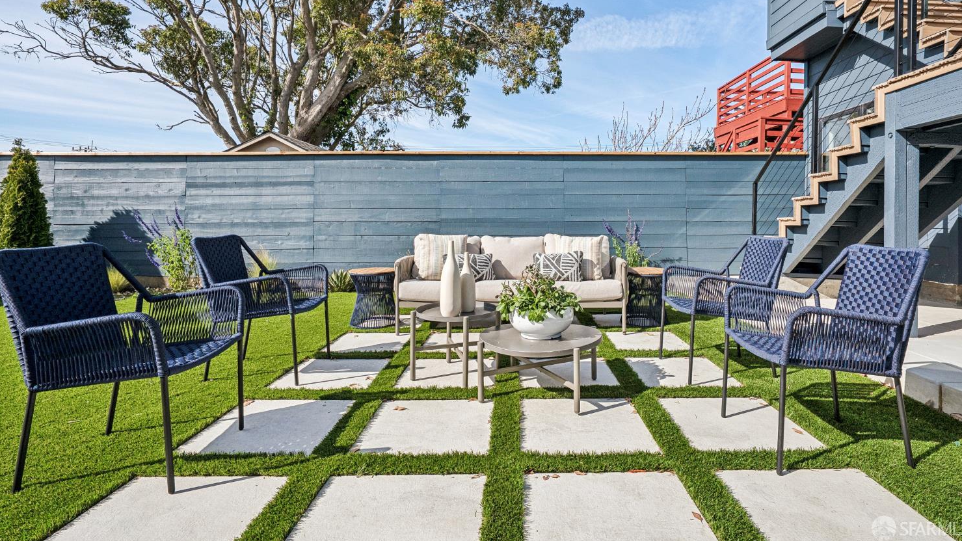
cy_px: 218
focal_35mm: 17
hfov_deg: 95.9
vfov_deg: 63.4
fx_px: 434
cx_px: 487
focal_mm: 16
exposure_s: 1/1600
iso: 640
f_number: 8
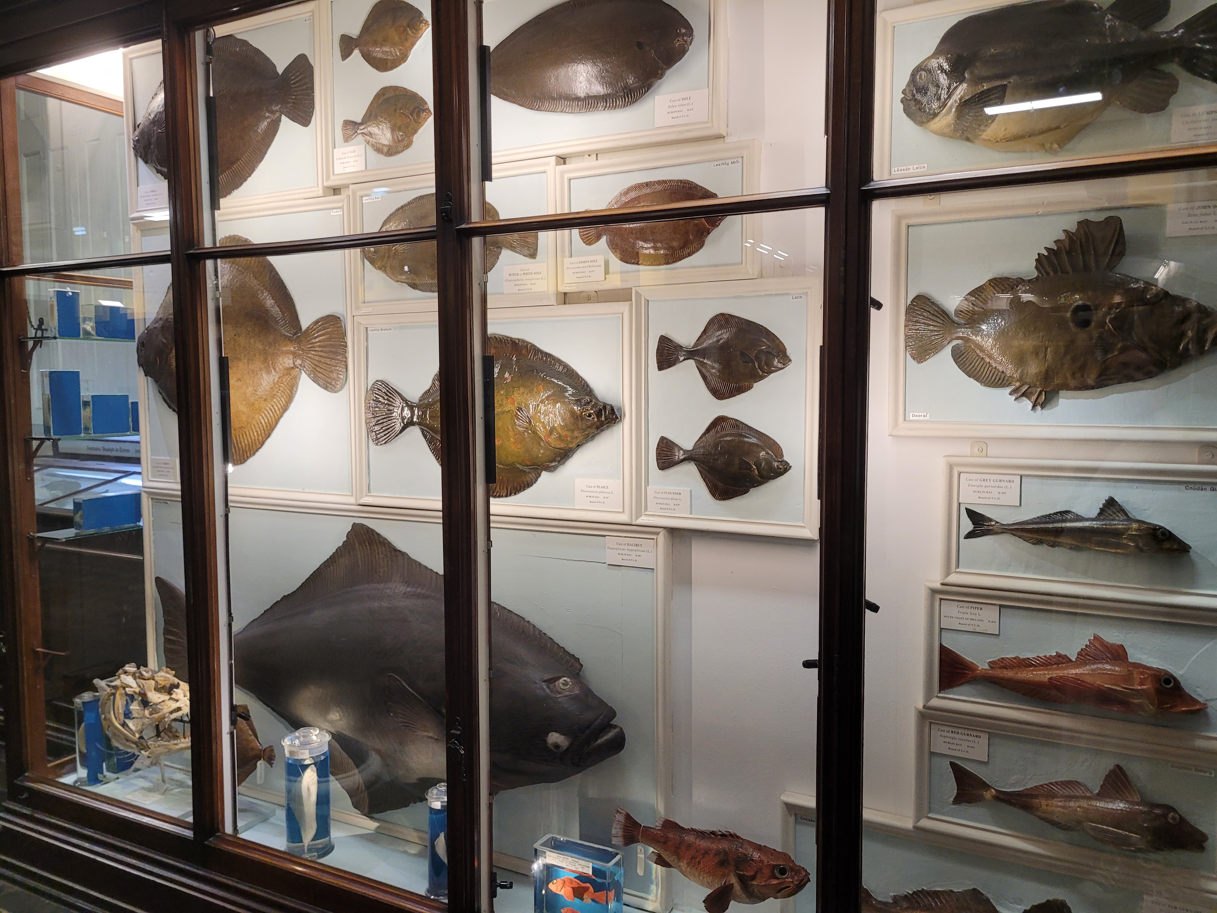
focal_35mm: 26
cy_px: 456
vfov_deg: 53.1
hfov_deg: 67.3
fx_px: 914
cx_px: 608
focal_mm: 5.4
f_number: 1.8
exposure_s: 1/50
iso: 200
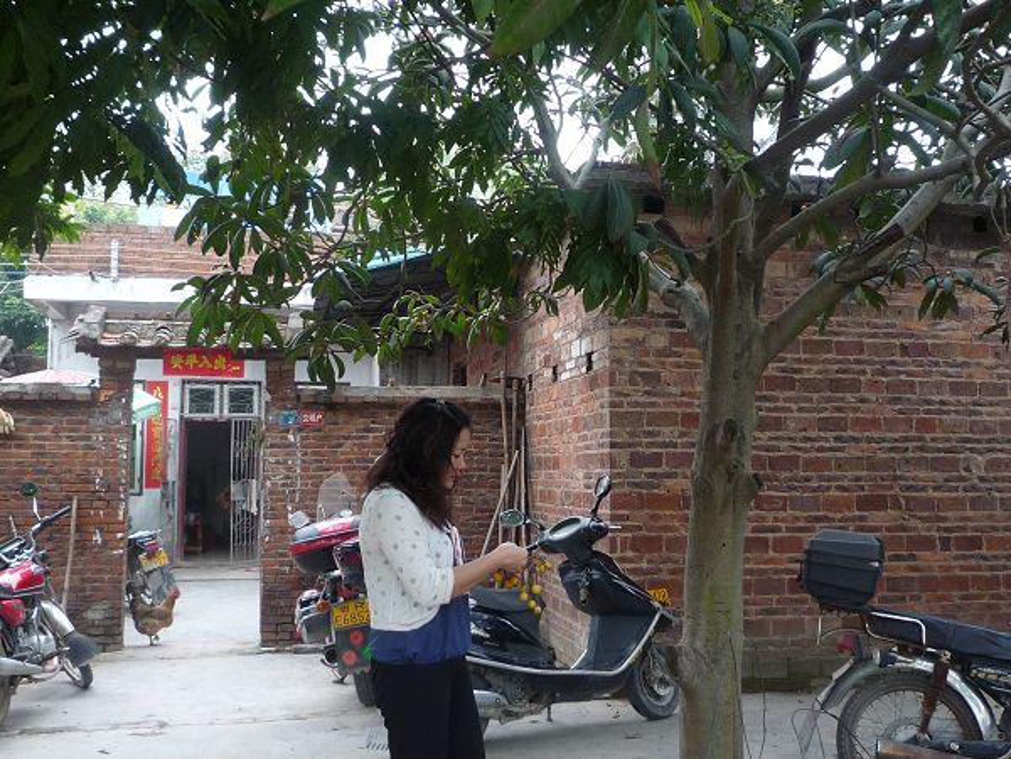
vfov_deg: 39.7
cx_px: 506
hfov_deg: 51.4
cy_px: 380
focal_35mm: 36
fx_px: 1051
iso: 100
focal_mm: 4.4
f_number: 2.8
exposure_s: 1/50
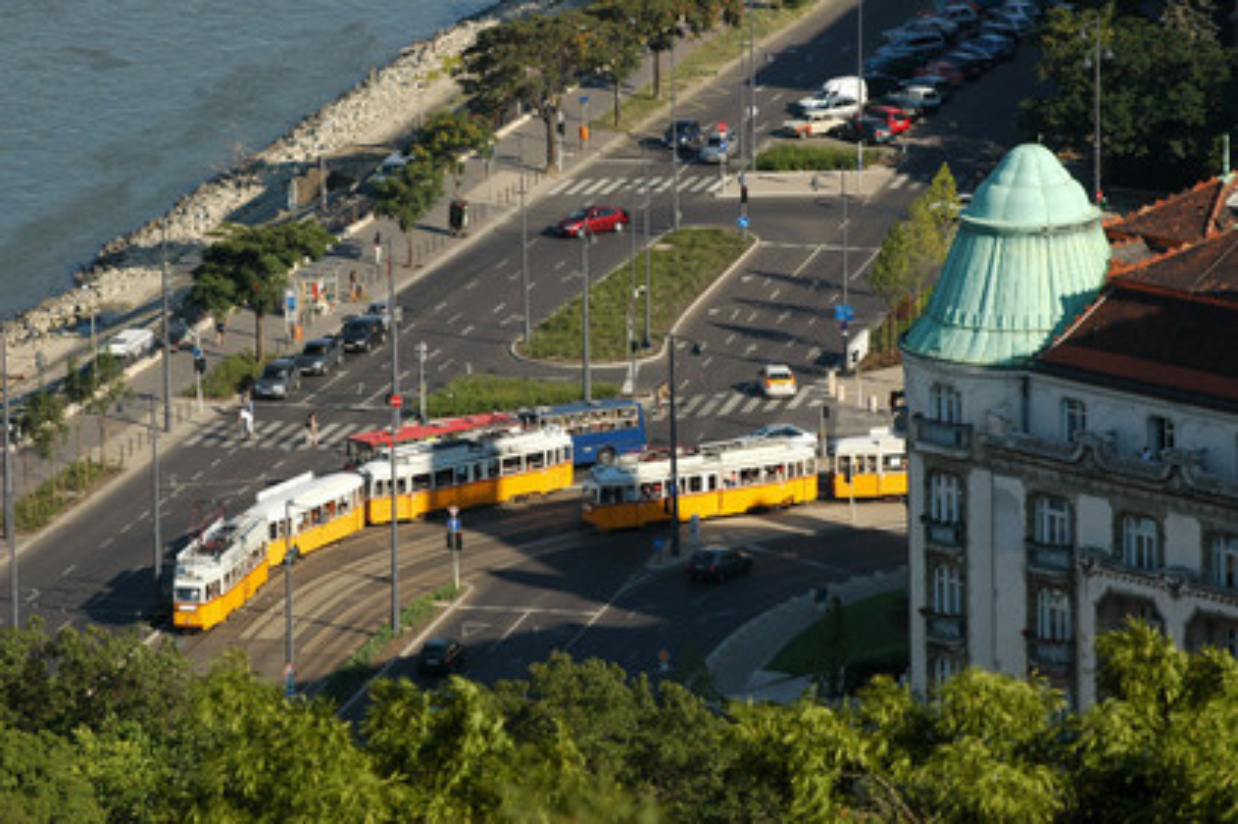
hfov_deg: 6.9
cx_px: 619
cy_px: 412
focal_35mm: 300
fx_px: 10308
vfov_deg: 4.6
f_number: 7.1
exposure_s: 1/500
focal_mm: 200
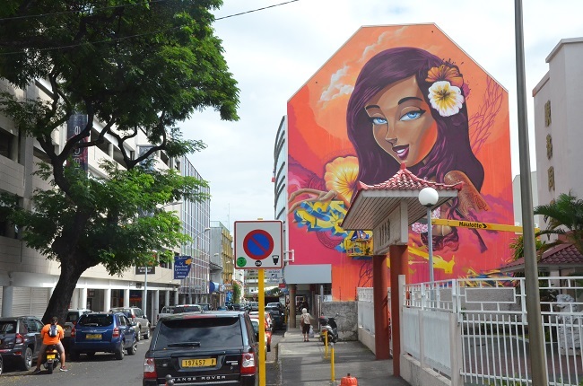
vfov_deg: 27.9
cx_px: 292
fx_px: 775
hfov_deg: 41.2
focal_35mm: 48
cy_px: 193
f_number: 18
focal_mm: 32
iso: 2500
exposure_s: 1/1250
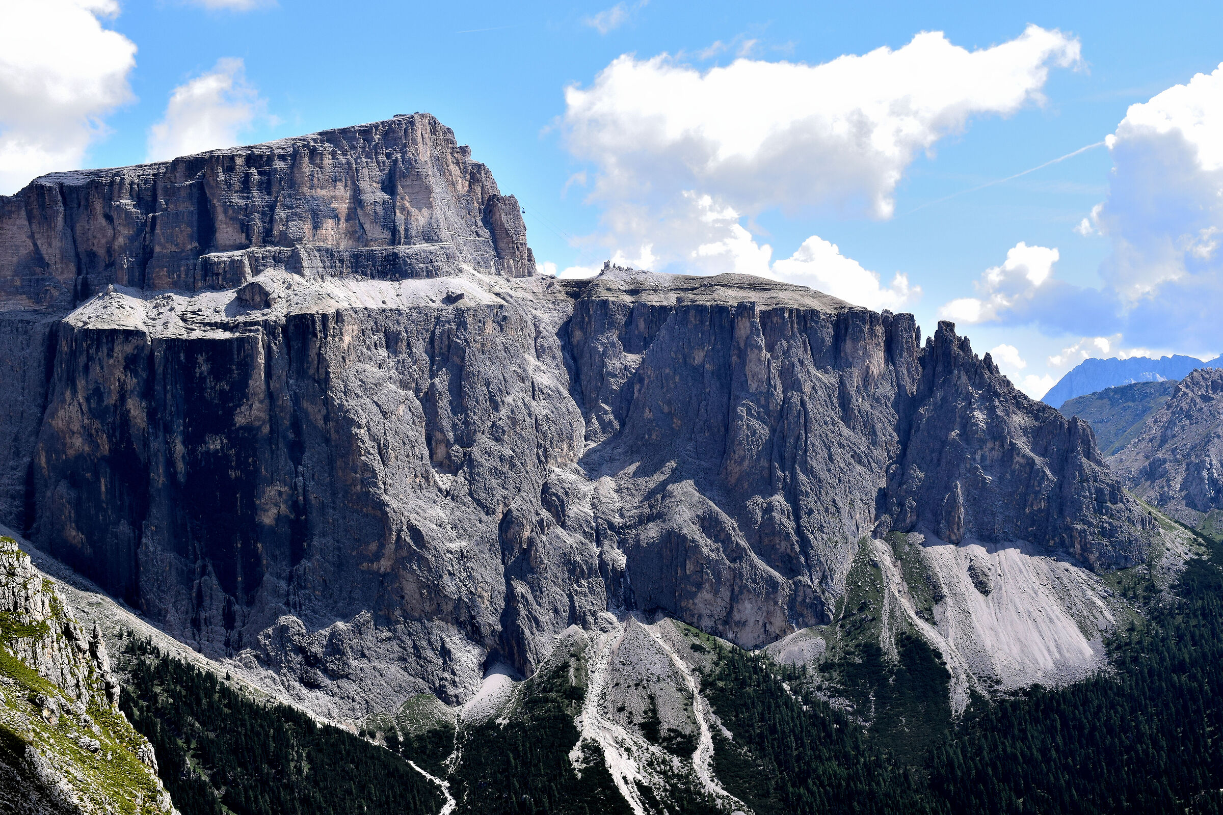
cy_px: 408
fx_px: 1783
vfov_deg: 25.8
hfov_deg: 37.9
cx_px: 612
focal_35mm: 52
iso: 400
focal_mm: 35
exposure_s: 1/500
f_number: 11
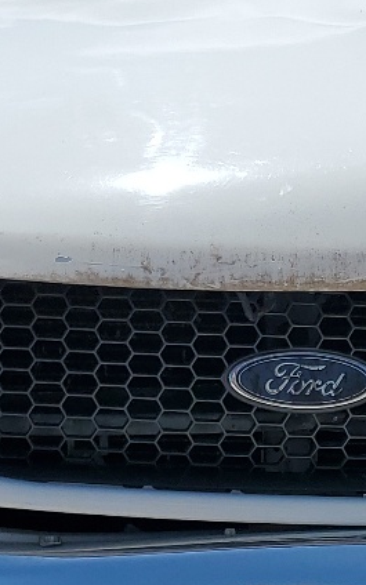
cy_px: 357
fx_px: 1660
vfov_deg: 20.0
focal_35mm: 104
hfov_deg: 12.5
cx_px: 323
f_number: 1.5
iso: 50
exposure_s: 1/10000
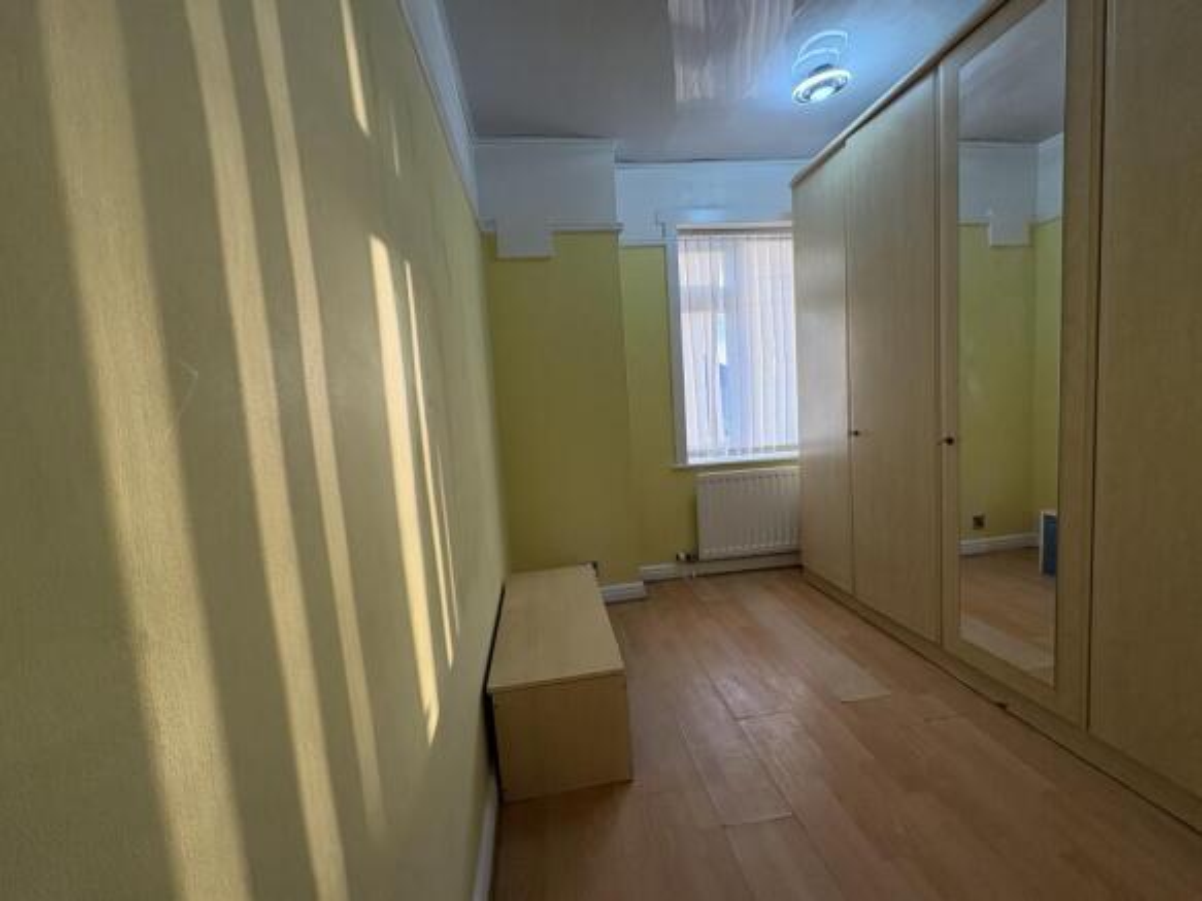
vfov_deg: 85.7
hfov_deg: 102.1
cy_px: 450
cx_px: 601
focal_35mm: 14
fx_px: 486
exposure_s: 1/99
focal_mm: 2.22
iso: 125
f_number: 2.2
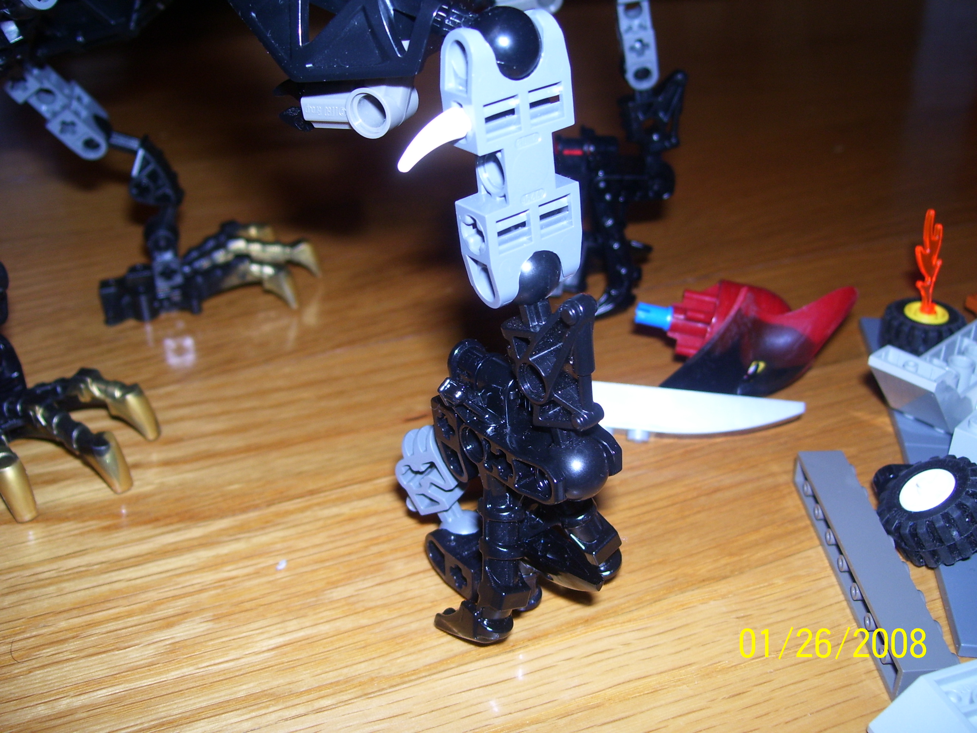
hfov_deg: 50.1
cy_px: 366
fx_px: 1044
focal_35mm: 37
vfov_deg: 38.7
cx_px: 488
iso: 80
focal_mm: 6
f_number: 2.7
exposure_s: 1/60
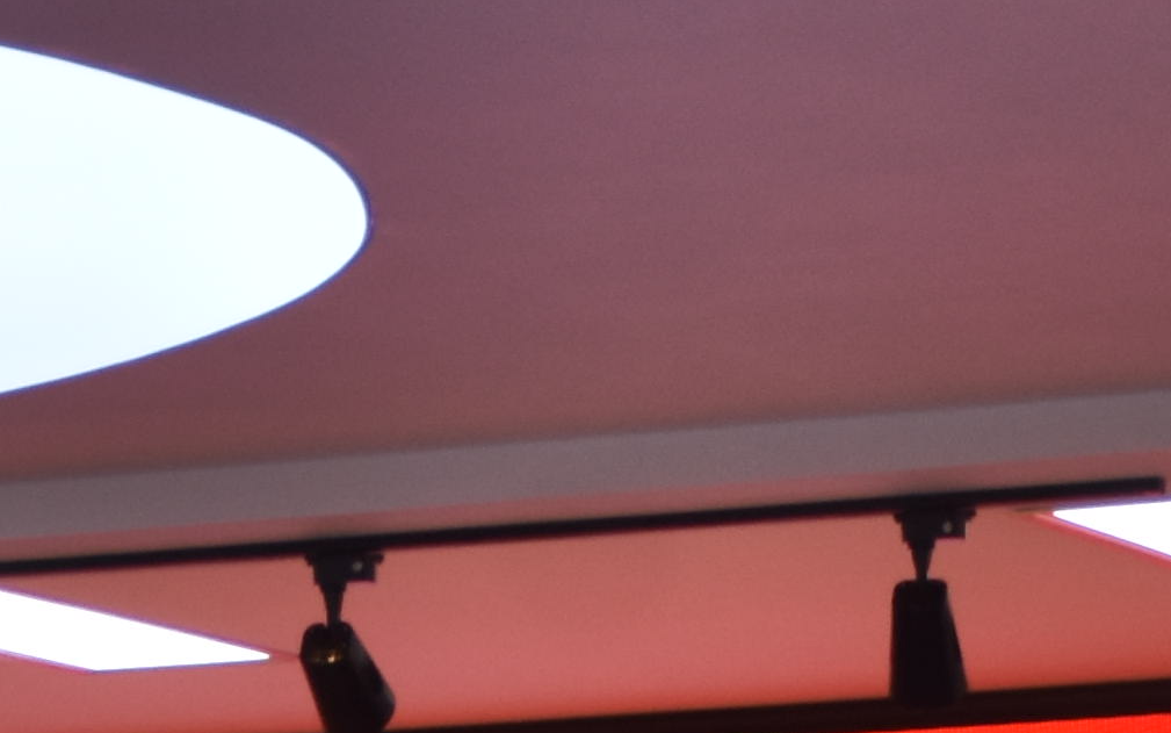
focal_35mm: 309
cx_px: 158
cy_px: 1968
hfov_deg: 6.8
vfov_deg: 4.1
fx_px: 9863
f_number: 4.5
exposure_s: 1/125
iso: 400
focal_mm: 34
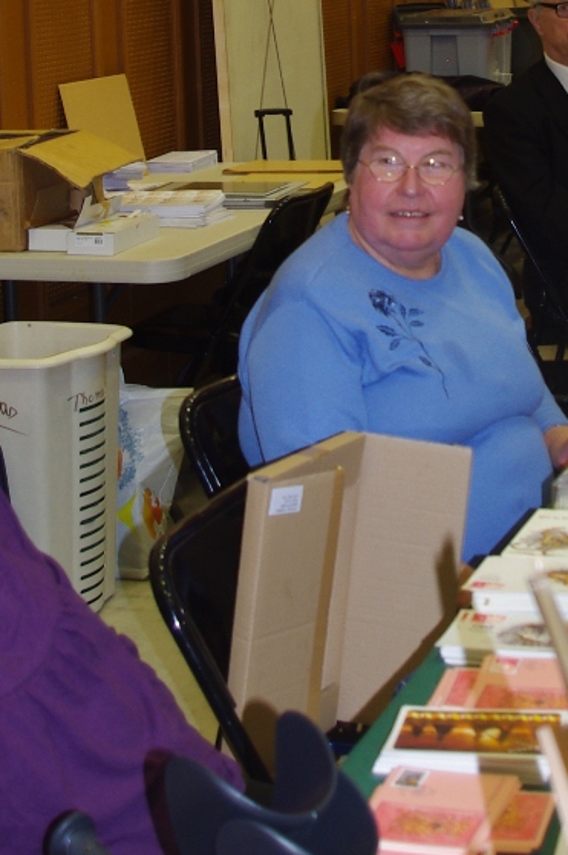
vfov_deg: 21.6
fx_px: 2184
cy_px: 65
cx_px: 446
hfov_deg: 14.7
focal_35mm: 92
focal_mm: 20
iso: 200
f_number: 4
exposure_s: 1/30
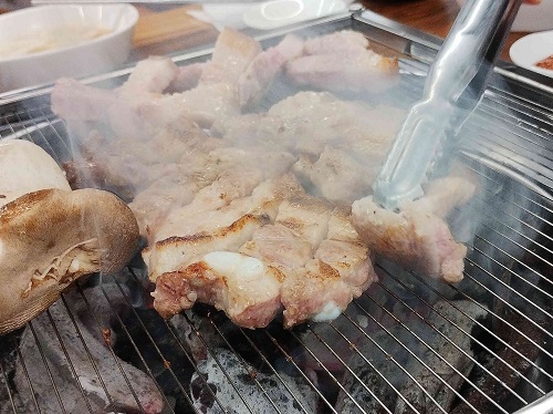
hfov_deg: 63.5
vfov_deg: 49.7
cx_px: 276
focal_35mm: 28
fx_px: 447
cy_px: 207
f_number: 1.8
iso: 772
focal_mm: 4.27
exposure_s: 1/50
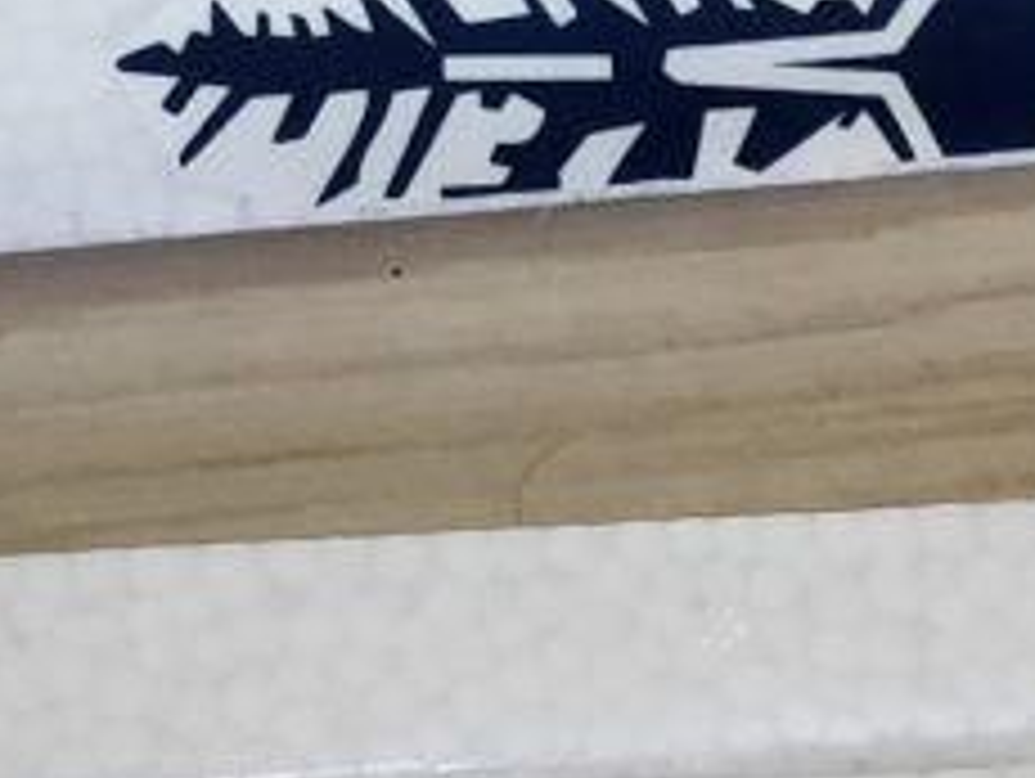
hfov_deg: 11.2
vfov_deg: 8.7
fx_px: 5118
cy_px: 279
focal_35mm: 171
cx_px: -396
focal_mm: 4.1
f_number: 1.7
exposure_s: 1/50
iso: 640
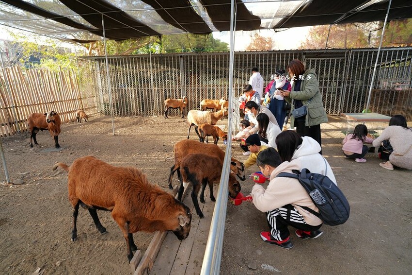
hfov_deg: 84.0
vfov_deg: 61.9
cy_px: 138
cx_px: 206
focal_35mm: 20
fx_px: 229
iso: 80
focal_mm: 20
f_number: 4
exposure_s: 1/60
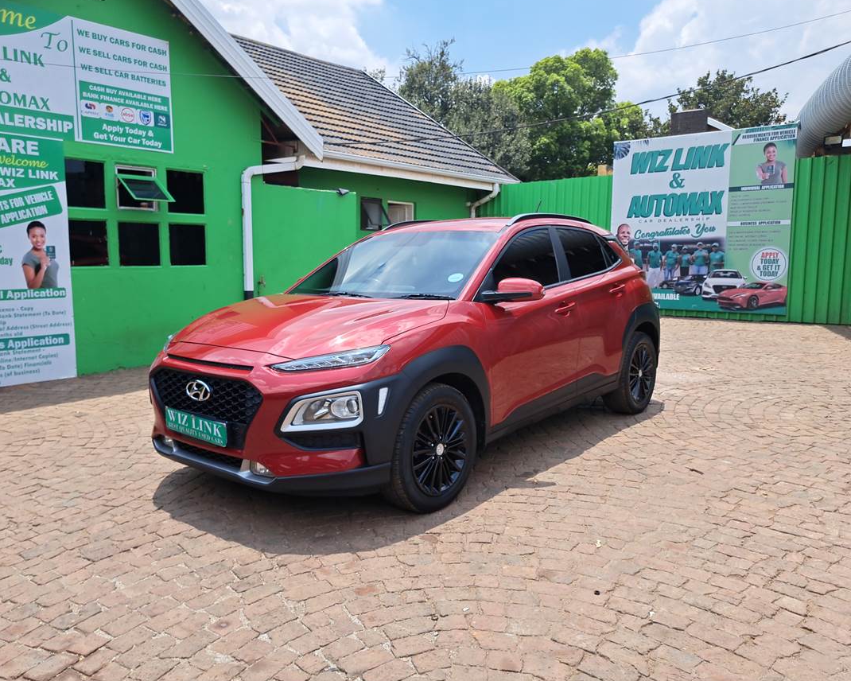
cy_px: 342
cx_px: 382
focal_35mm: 26
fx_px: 655
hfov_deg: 65.9
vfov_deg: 54.9
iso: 50
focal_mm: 5.23
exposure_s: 1/1022
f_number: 1.8
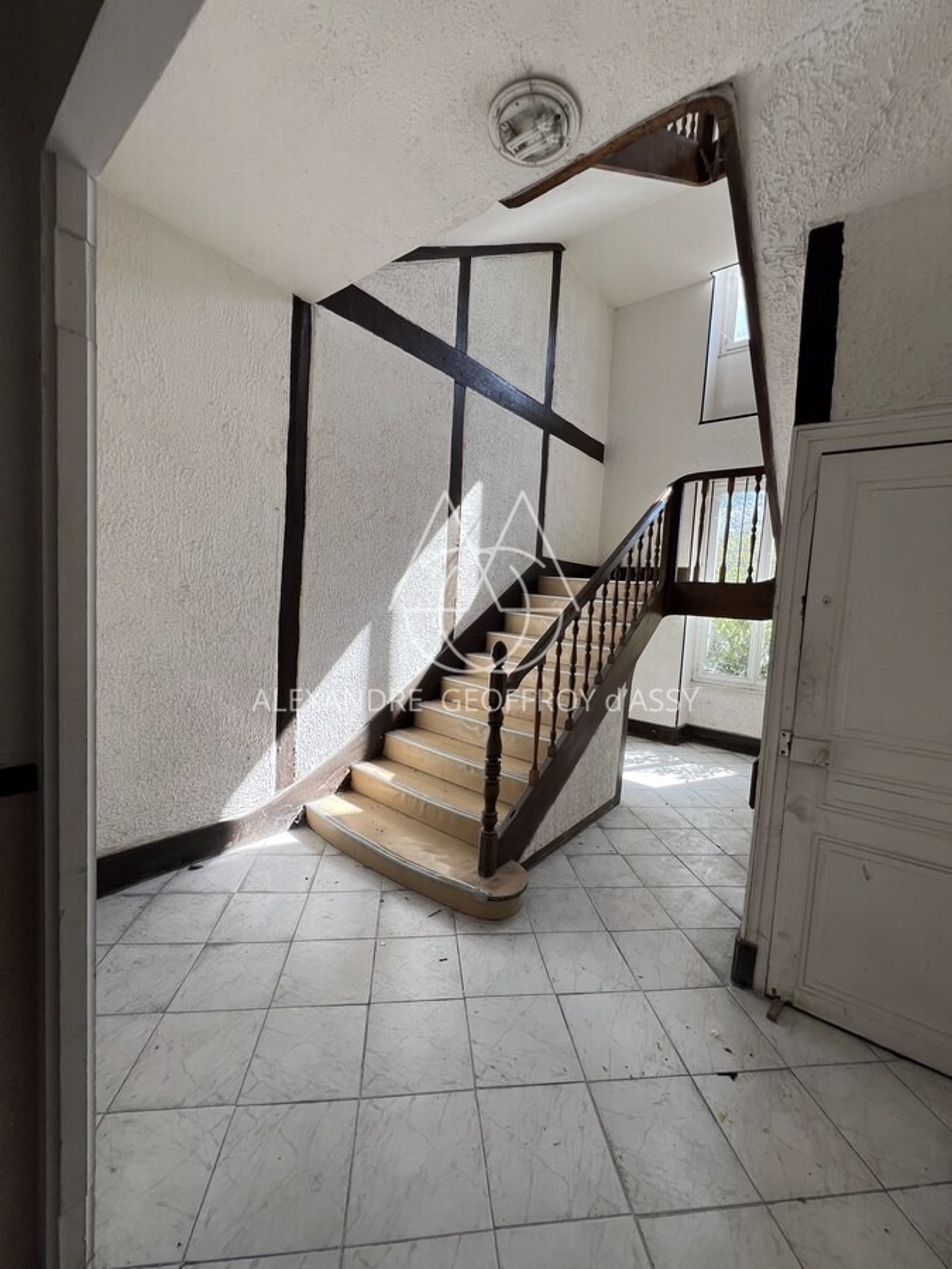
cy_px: 634
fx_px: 477
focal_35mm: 13
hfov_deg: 89.9
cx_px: 476
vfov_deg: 106.2
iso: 32
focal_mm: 1.57
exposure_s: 1/142
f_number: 1.8
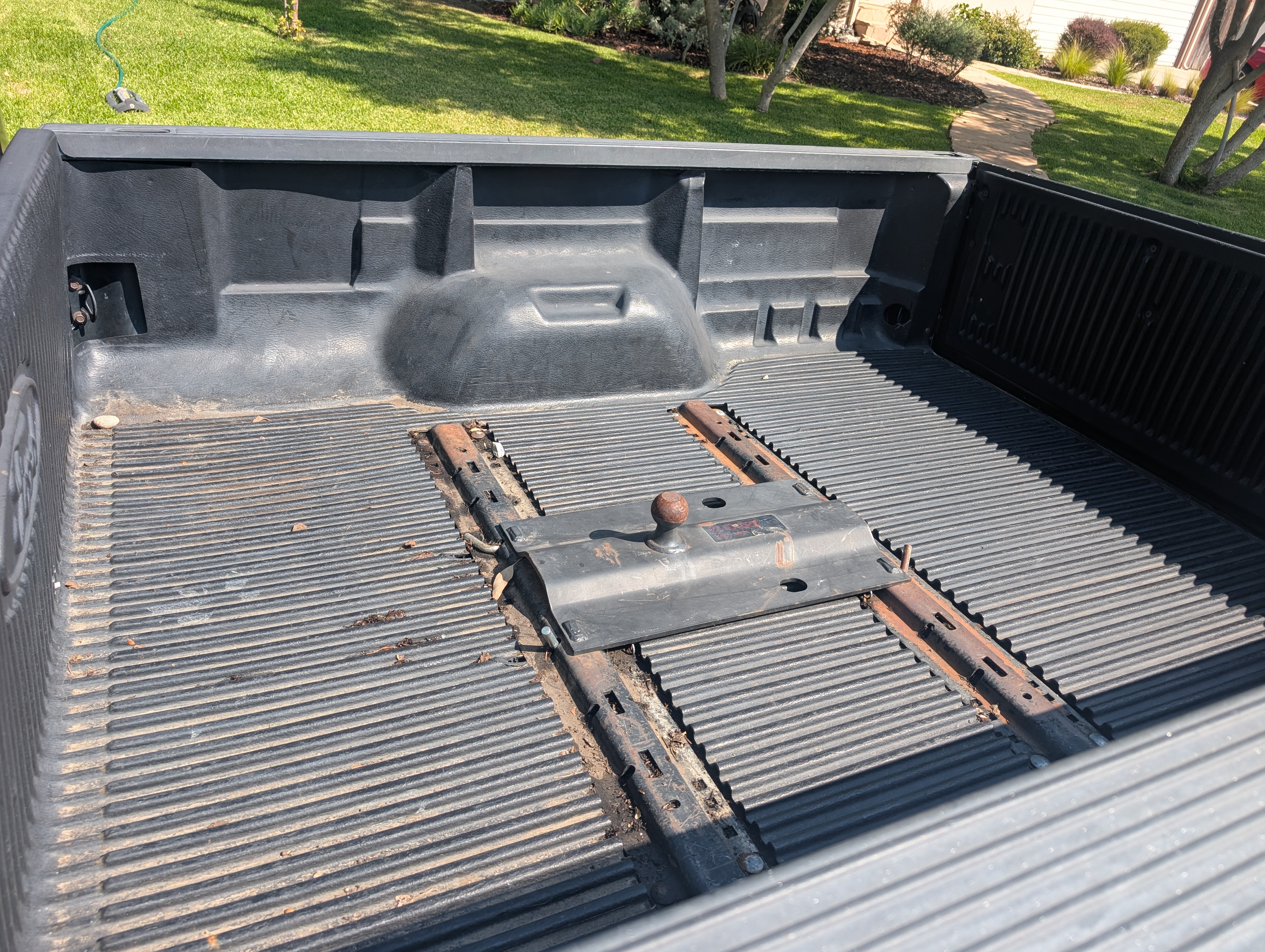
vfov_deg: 56.9
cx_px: 632
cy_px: 476
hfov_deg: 71.5
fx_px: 878
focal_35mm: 24
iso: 20
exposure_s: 1/358
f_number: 1.68
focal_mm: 6.9
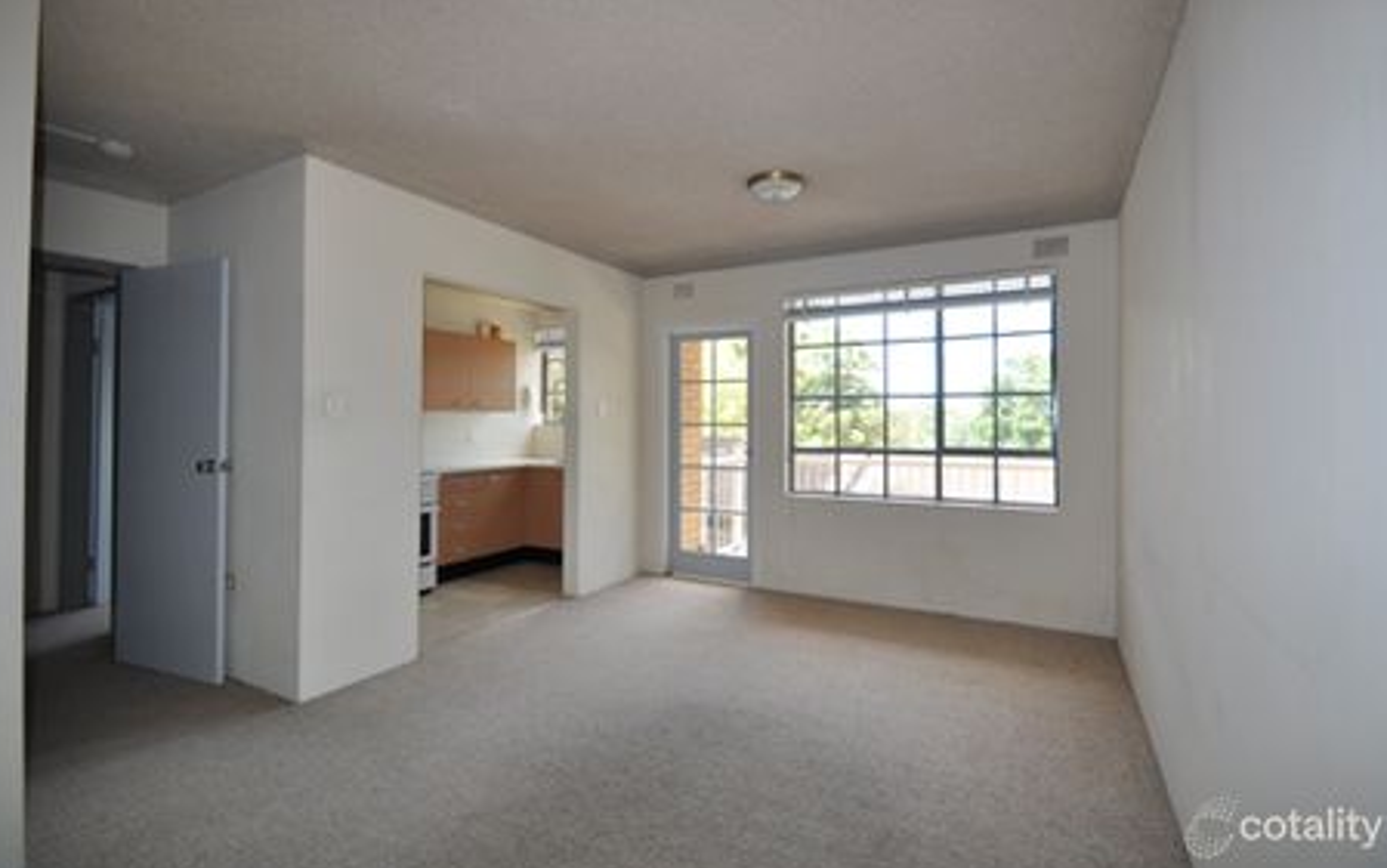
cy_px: 406
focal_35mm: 16
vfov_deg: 71.2
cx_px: 707
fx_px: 605
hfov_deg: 97.8
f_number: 3.5
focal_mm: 10
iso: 220
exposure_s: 1/200
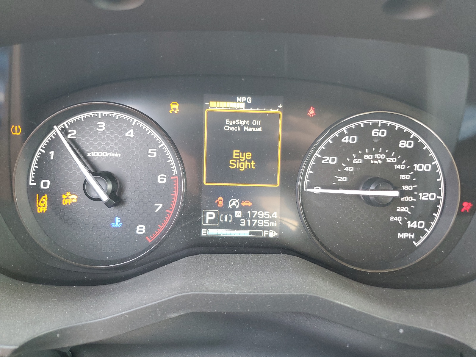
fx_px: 358
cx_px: 238
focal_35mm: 26
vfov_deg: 53.1
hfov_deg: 67.3
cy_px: 178
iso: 142
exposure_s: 1/60.2
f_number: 1.5
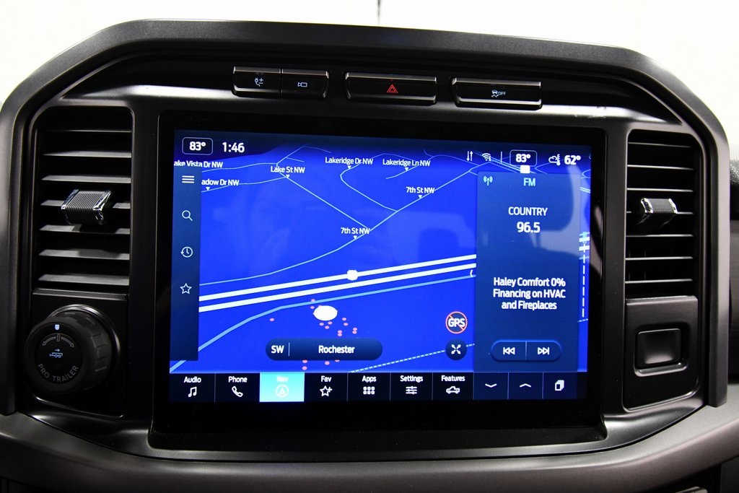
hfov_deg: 73.7
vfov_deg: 53.1
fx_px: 493
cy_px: 246
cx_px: 370
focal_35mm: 24
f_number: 5.3
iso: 3200
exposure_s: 1/100
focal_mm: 16
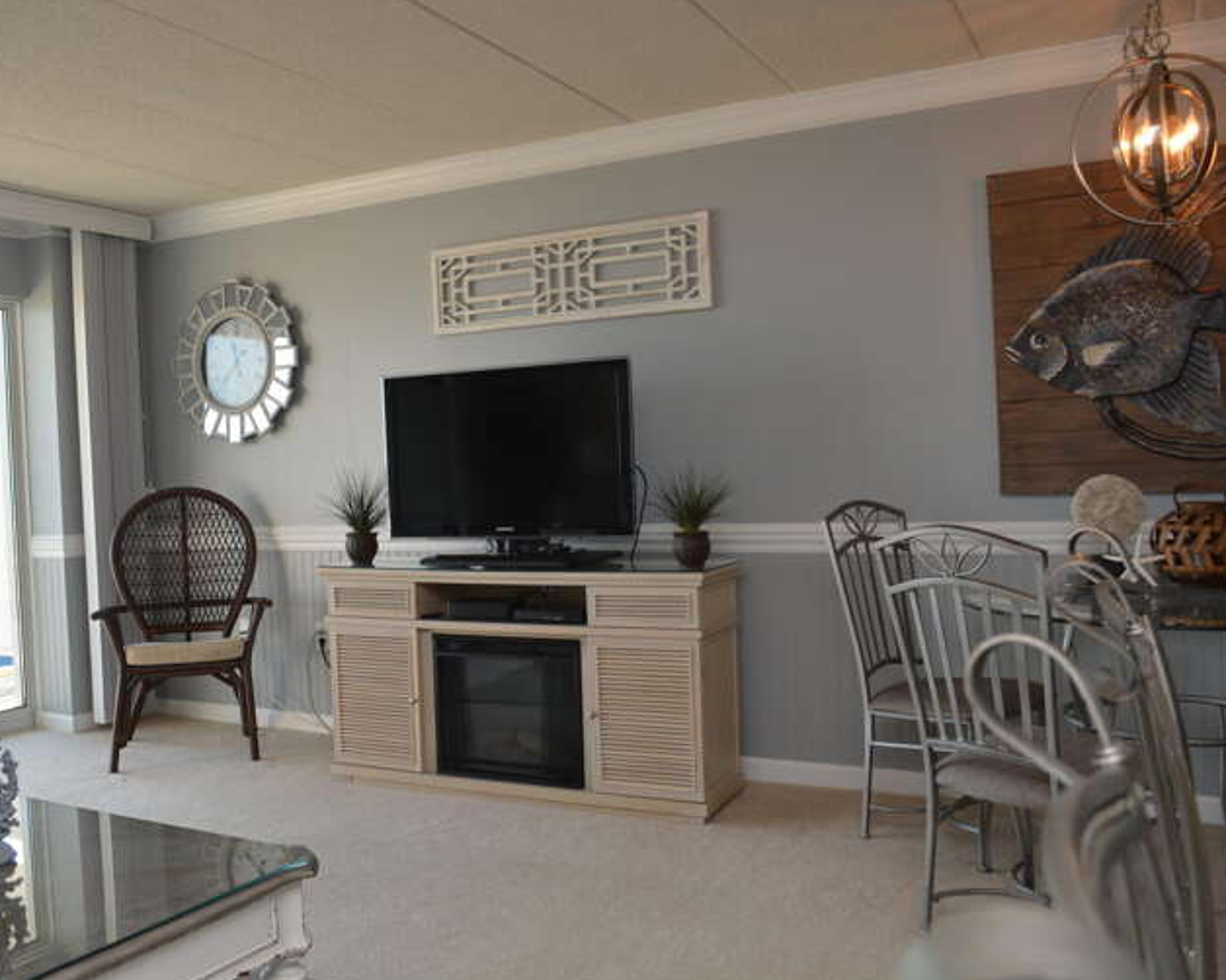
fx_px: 1124
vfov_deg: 47.1
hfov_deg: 56.8
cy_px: 490
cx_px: 502
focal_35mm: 31
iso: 200
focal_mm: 18
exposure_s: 1/125
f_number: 5.6
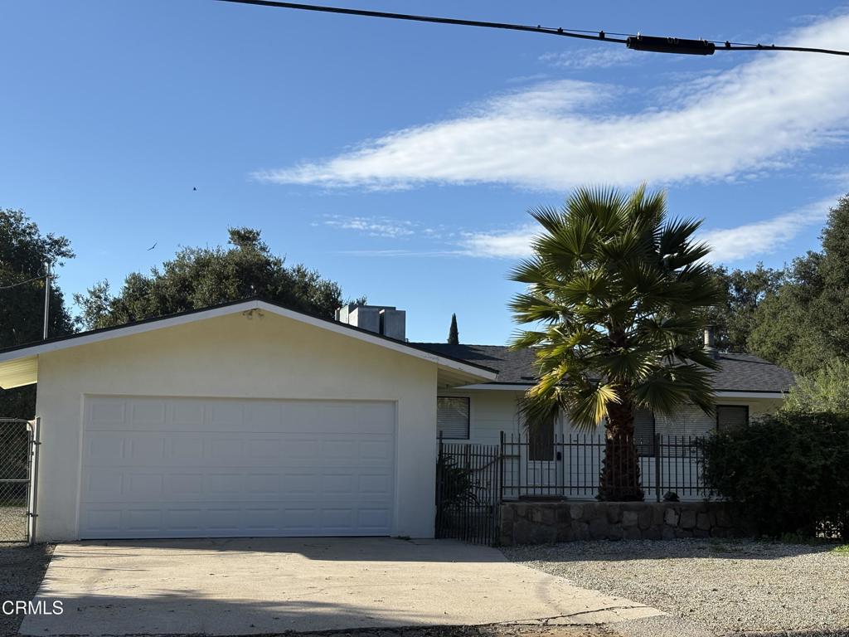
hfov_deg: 36.8
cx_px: 424
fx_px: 1275
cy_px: 318
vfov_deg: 28.0
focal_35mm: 52
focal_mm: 5.96
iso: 32
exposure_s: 1/2865
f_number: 1.6
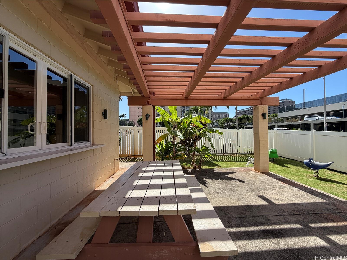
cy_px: 130
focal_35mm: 14
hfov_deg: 102.1
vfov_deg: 85.7
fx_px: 140
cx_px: 174
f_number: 2.2
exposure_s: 1/770
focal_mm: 2.22
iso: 32
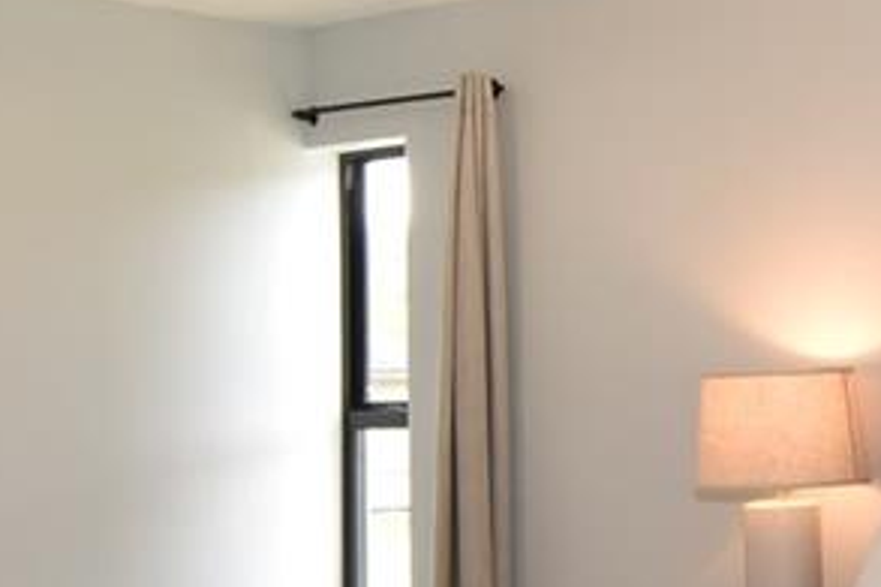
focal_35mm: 82
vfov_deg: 16.6
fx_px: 2006
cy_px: 325
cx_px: 845
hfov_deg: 23.9
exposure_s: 1/25
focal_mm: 10
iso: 125
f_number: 4.5
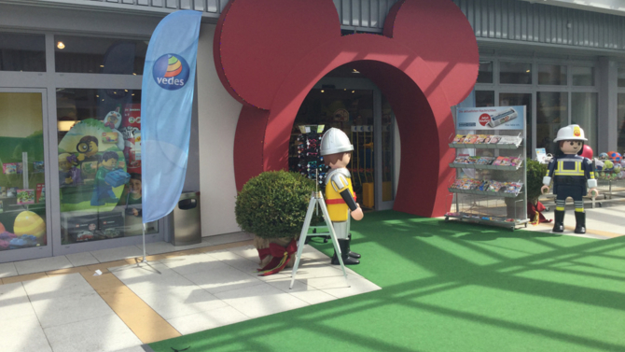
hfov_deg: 58.0
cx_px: 312
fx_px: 564
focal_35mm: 34
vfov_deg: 34.6
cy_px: 144
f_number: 2.4
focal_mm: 3.3
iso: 25
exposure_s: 1/438
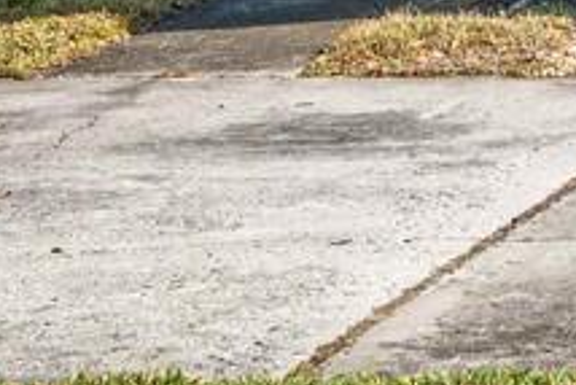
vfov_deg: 5.1
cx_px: 1322
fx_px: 4195
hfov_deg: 7.4
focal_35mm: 262
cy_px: -443
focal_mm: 35
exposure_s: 1/400
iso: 250
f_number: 8
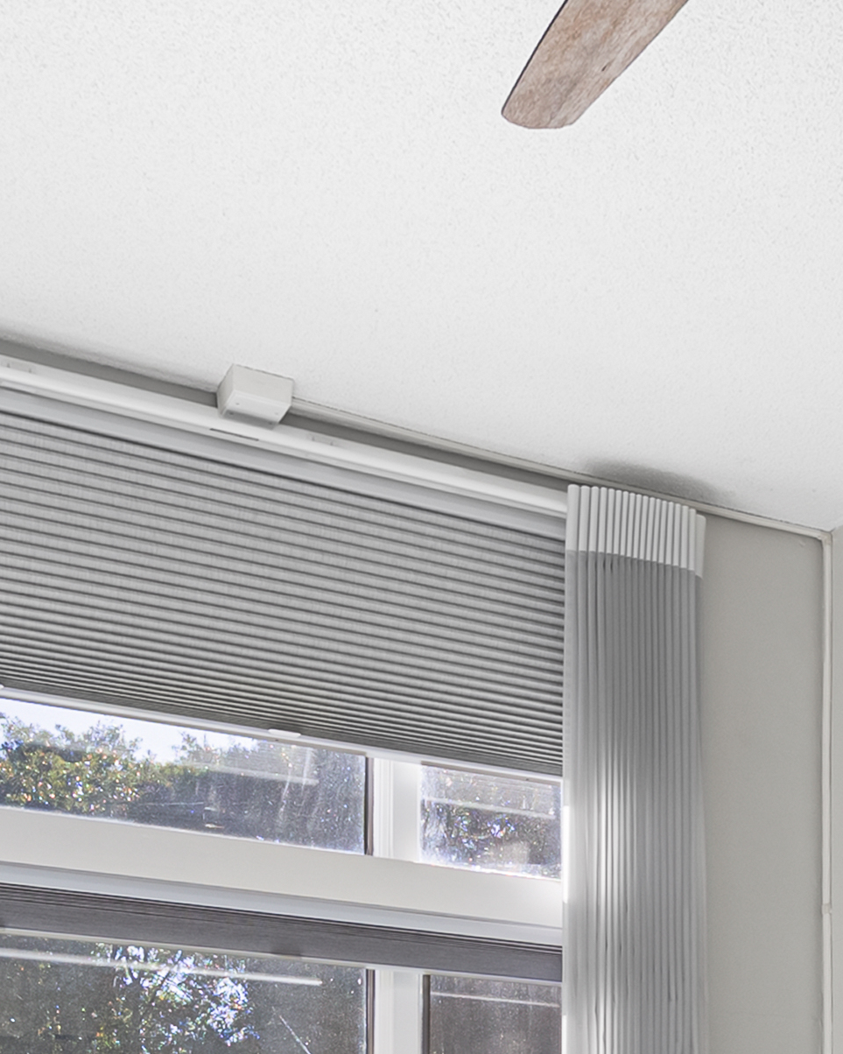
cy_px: 906
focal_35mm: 53
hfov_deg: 28.1
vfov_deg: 33.8
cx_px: 662
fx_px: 1653
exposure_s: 1/250
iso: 160
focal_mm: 16
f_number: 9
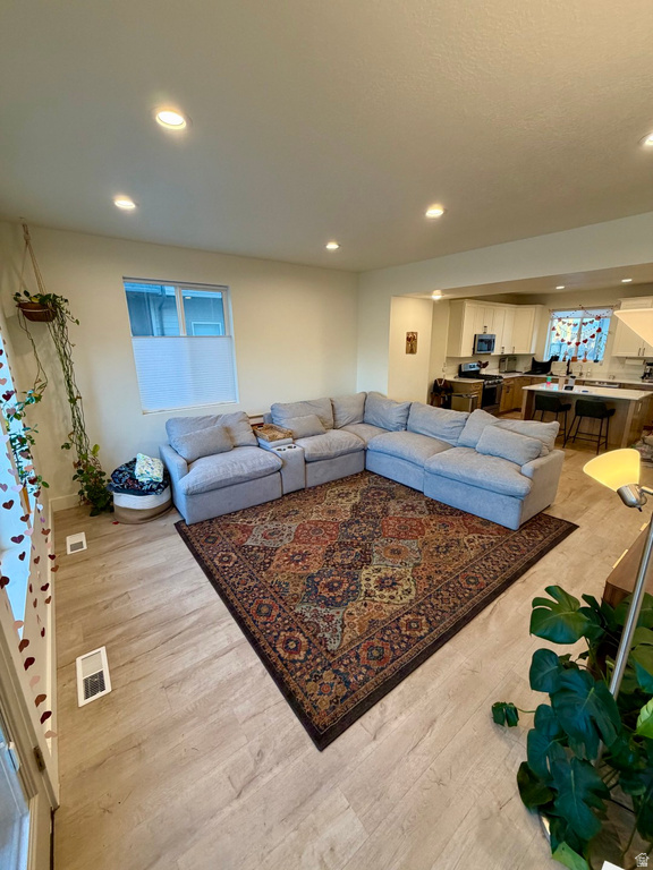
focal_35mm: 14
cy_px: 435
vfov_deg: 102.1
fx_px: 352
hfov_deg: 85.7
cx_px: 326
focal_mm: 2.22
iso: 250
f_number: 2.2
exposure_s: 1/120
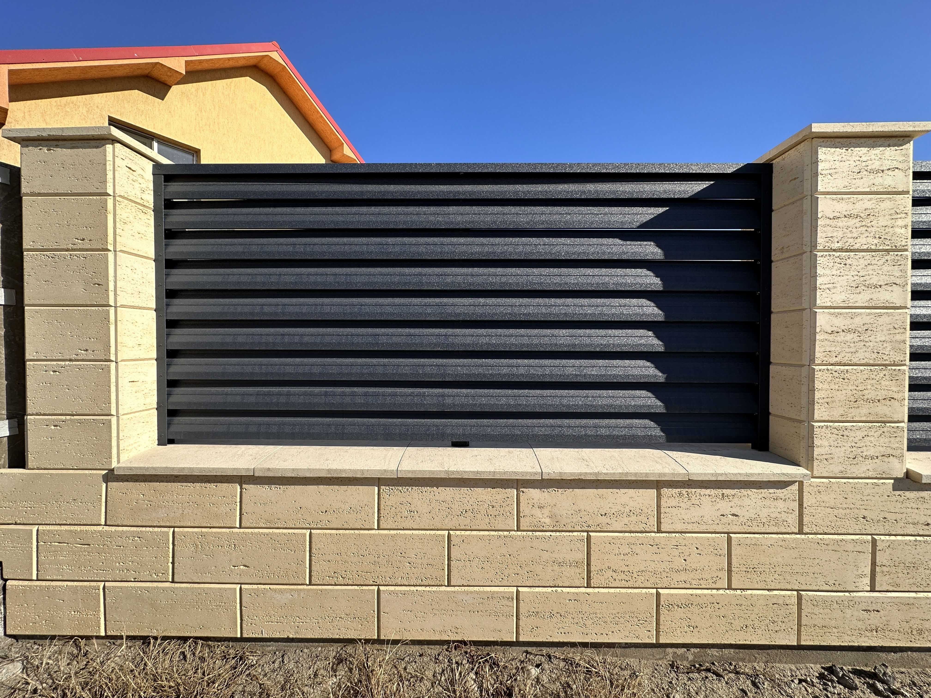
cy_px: 349
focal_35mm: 14
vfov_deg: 85.7
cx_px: 466
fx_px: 377
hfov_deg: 102.1
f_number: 2.2
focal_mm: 2.22
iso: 40
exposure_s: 1/932
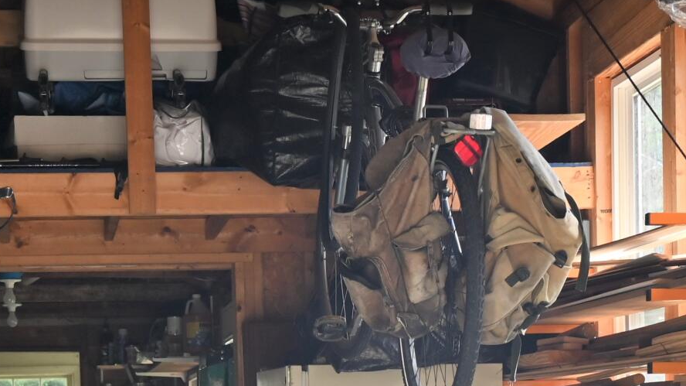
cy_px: 574
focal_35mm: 85
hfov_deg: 25.0
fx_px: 1546
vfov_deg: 13.4
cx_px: 257
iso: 200
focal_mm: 24
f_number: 5
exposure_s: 1/250
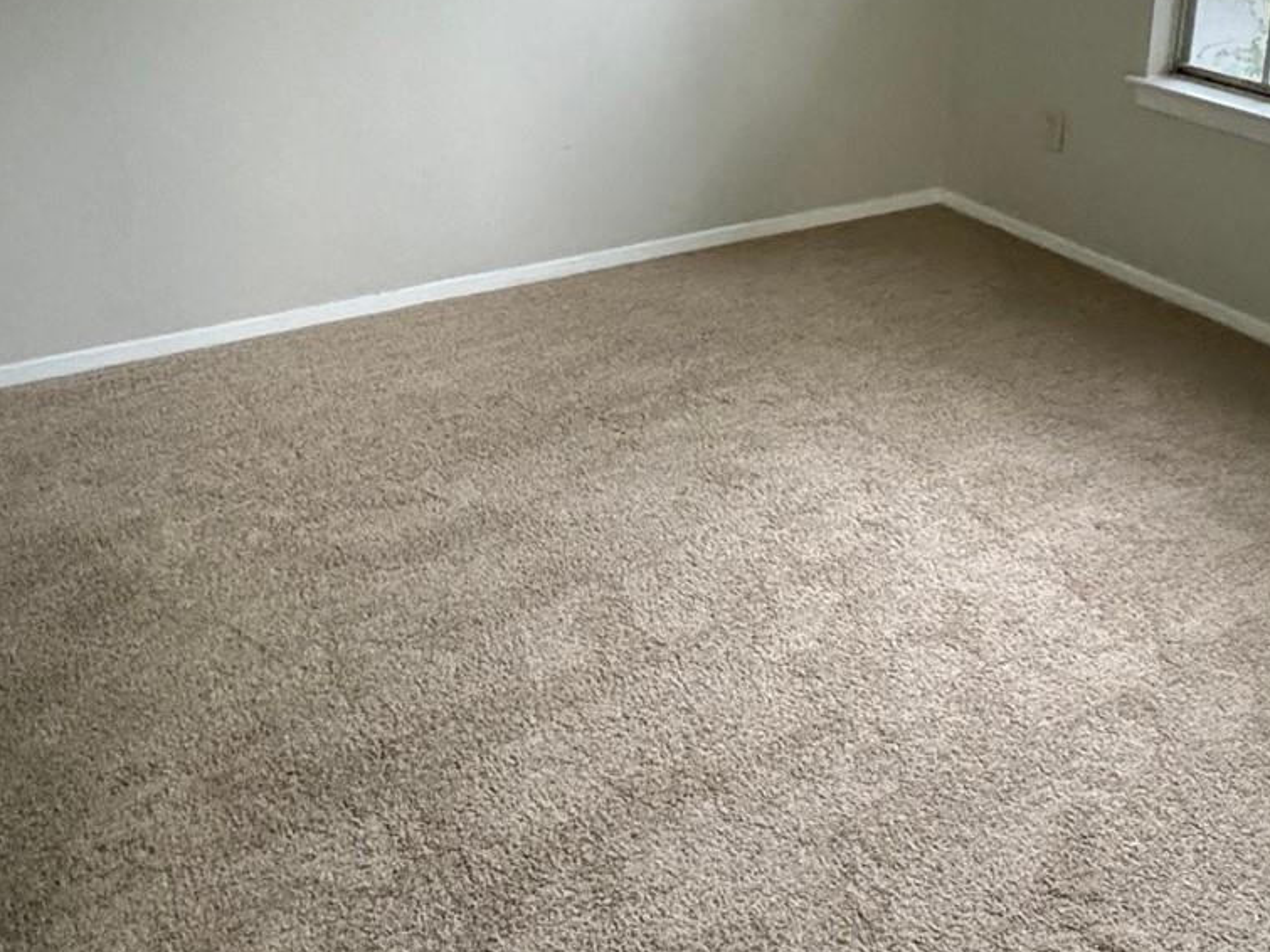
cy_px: 246
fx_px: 1394
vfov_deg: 36.9
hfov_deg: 48.3
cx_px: 831
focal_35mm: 38
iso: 1250
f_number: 2.2
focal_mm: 2.22
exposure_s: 1/60
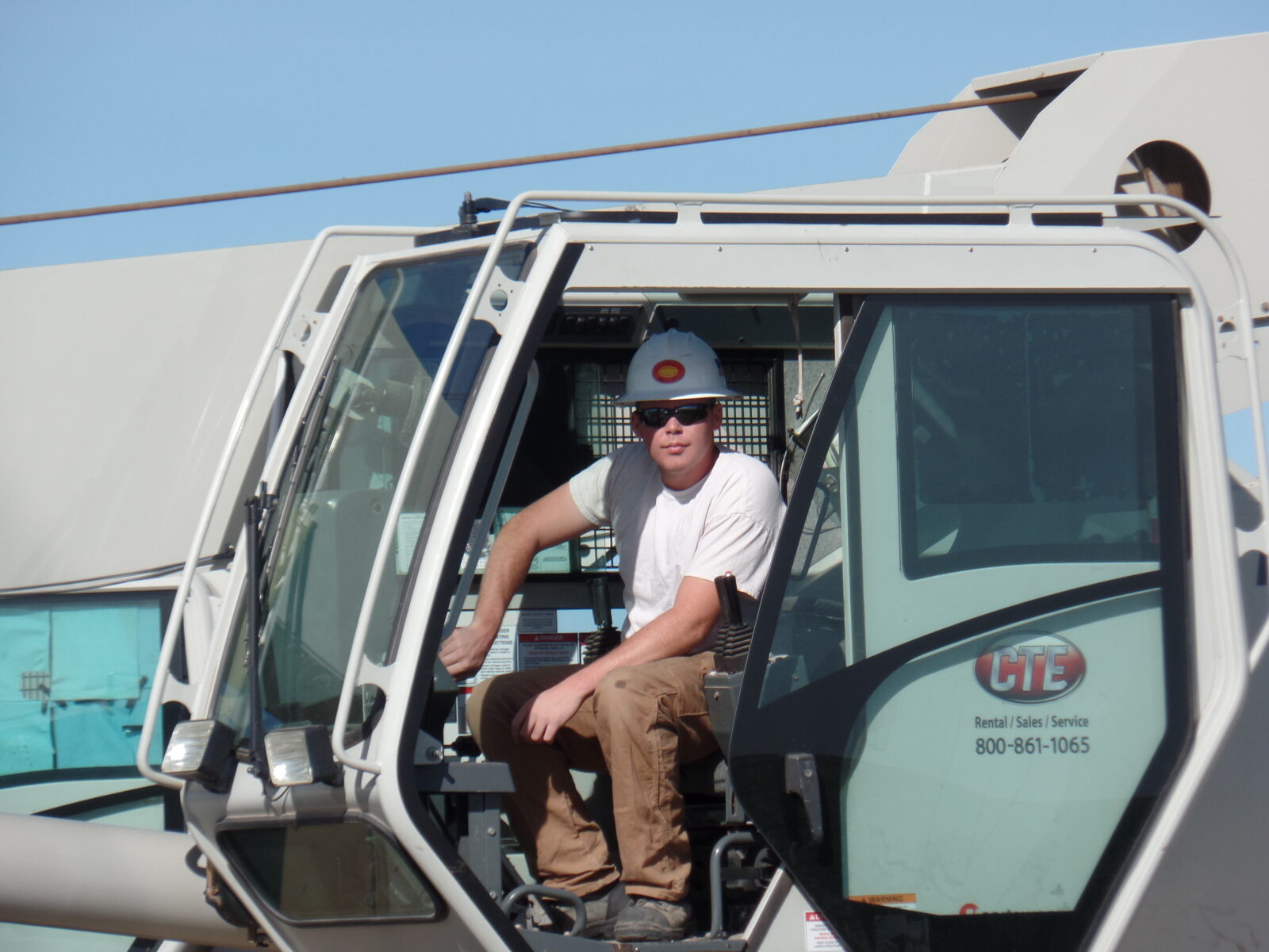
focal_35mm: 262
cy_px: 476
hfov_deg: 7.6
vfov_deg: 5.7
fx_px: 9605
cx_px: 634
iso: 80
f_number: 5.1
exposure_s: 1/750
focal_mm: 46.7
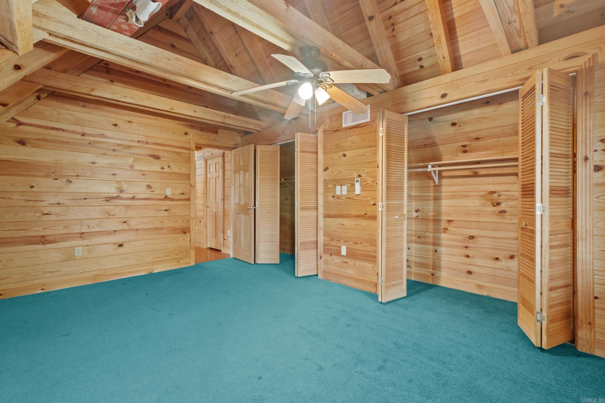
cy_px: 202
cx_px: 302
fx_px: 252
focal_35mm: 15
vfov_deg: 77.3
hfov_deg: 100.4
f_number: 8
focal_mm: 10
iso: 800
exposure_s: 1.5
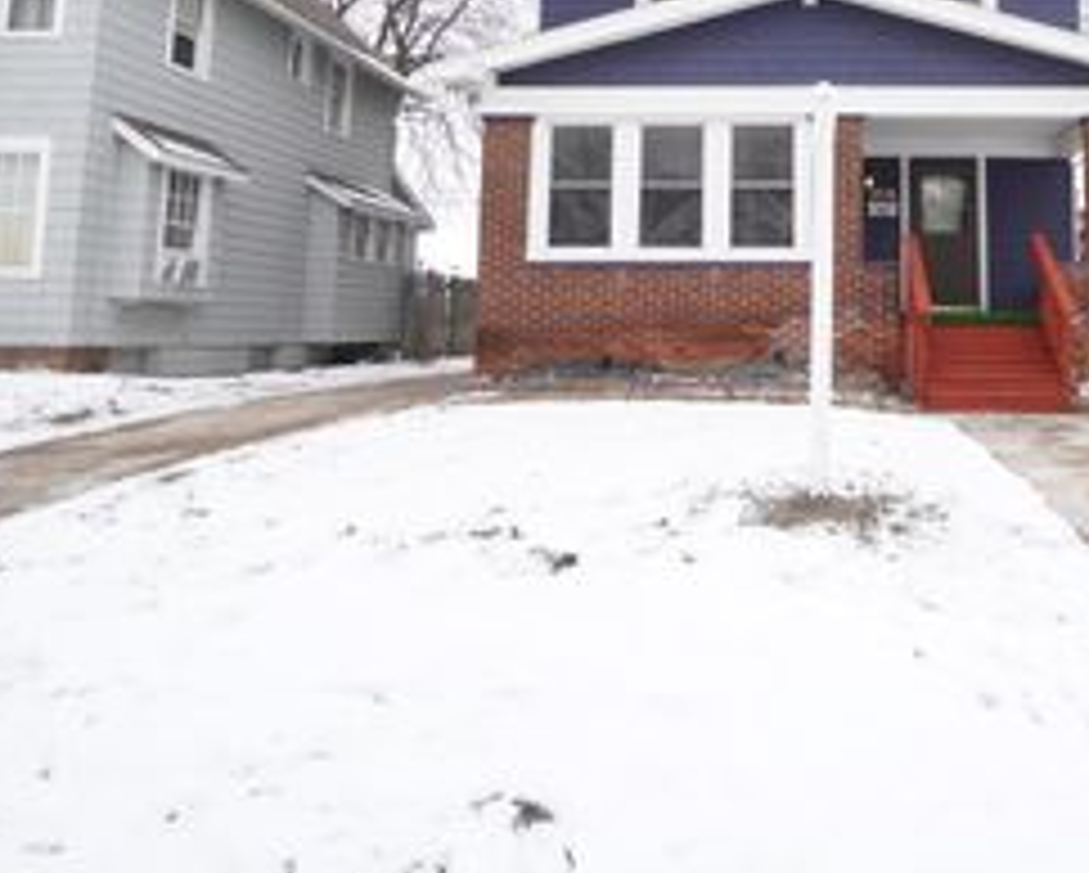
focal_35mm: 29
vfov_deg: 48.1
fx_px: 935
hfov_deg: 57.4
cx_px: 814
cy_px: 216
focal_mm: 10
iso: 100
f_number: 4
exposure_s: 1/100
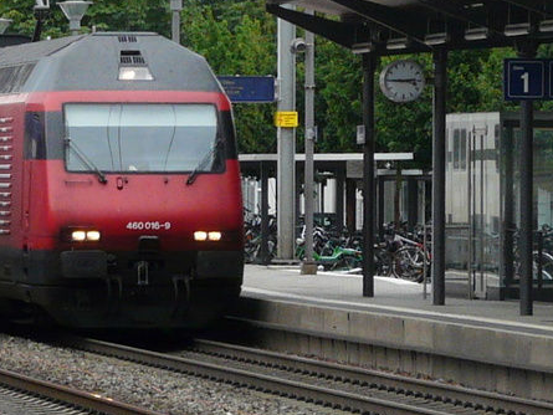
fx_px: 3627
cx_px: -46
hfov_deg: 8.7
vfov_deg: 6.5
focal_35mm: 227
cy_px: 140
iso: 100
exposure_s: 1/200
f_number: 4.5
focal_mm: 16.6
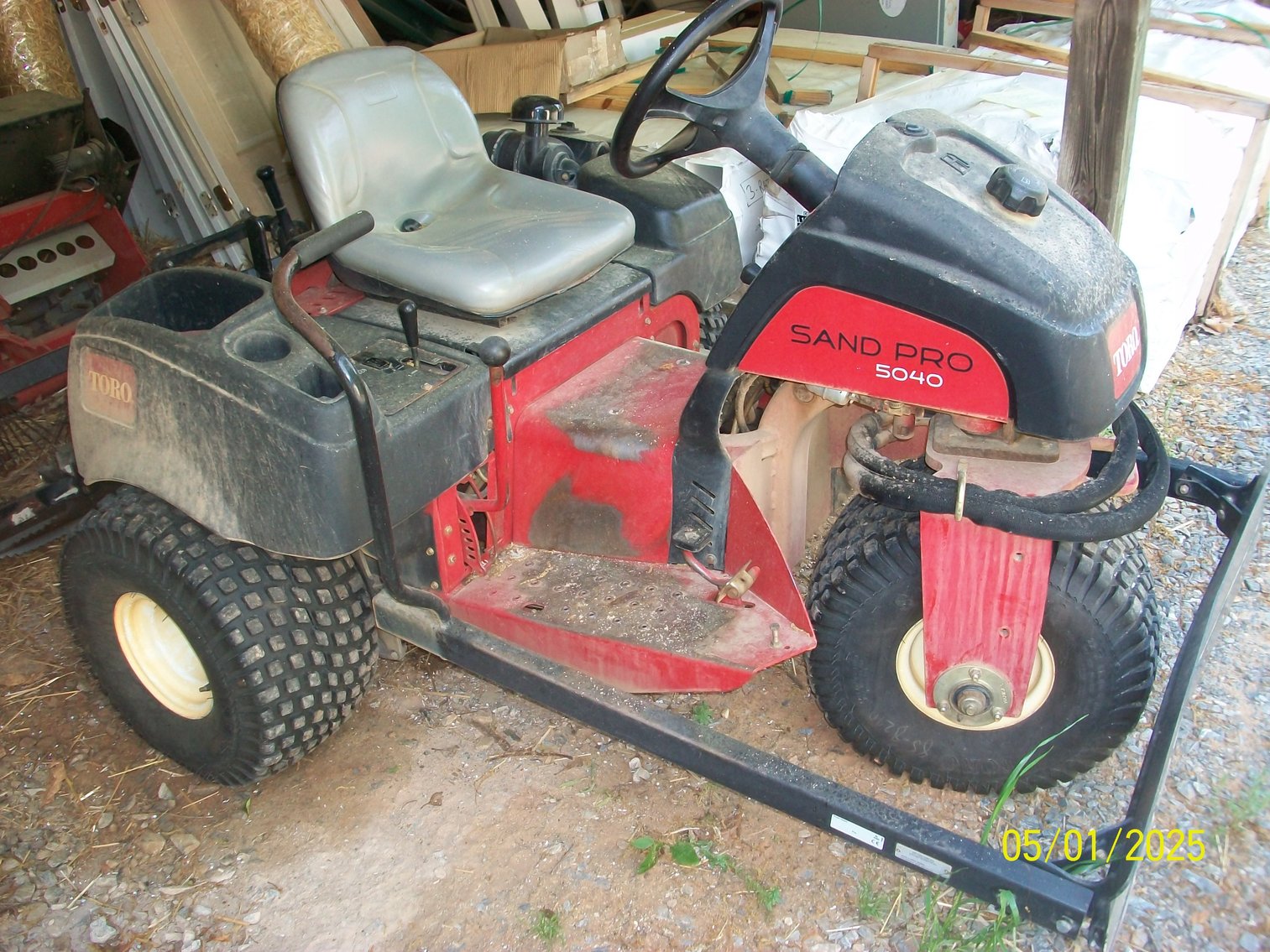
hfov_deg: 54.0
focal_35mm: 34
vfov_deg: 41.8
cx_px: 635
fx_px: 1247
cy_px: 476
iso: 80
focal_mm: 5.7
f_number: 2.8
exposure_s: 1/60
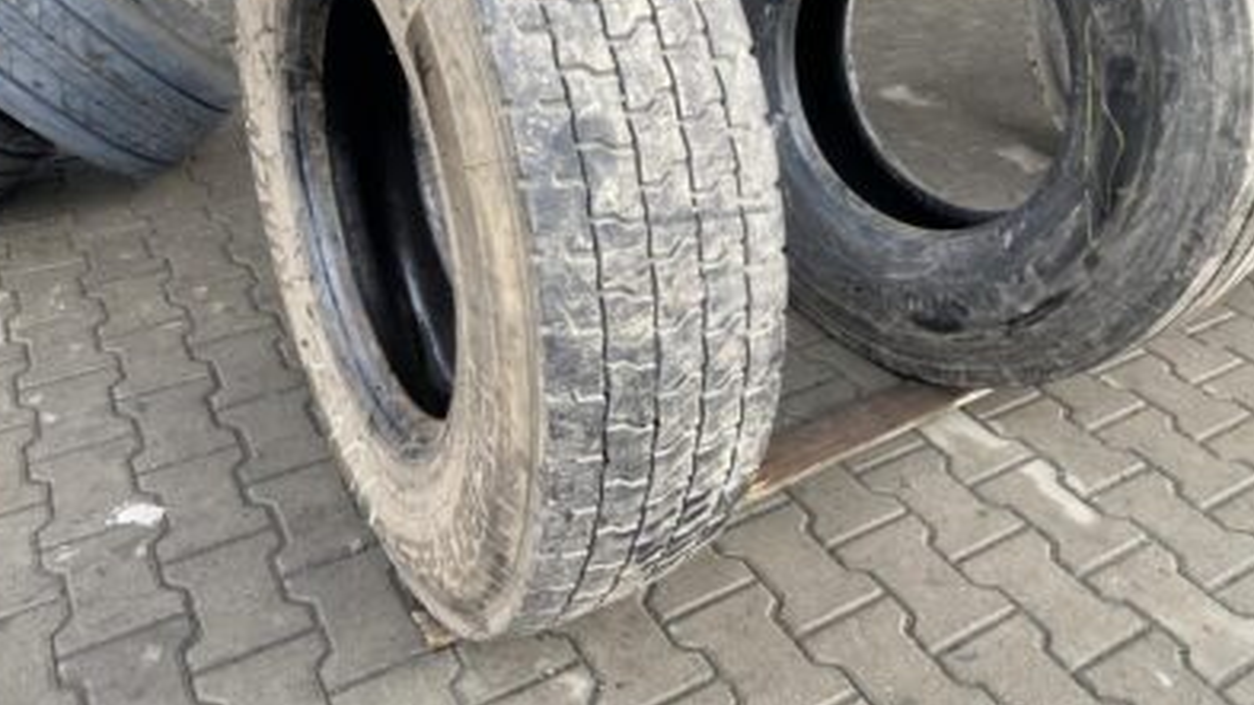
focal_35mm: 31
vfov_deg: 37.2
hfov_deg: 62.6
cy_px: 212
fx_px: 1031
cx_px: 587
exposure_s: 1/121
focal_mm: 4.25
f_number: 1.8
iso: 100
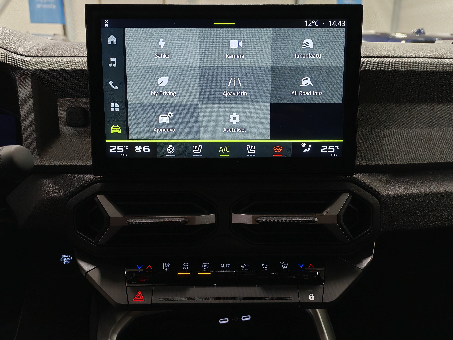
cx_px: 226
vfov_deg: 48.2
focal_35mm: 29
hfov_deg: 61.7
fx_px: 380
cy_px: 170
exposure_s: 1/100
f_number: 1.9
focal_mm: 6.12
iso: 1240
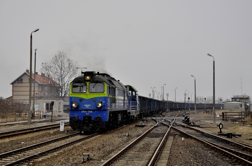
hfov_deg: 27.1
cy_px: 83
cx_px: 126
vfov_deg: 18.1
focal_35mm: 75
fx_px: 523
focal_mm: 50
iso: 250
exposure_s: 1/500
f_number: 8
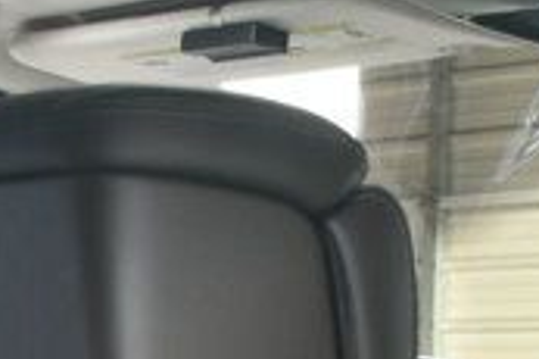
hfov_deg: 10.4
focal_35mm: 195
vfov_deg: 6.5
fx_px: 2917
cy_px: 1049
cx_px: -65
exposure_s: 1/160
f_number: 5
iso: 100
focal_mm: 22
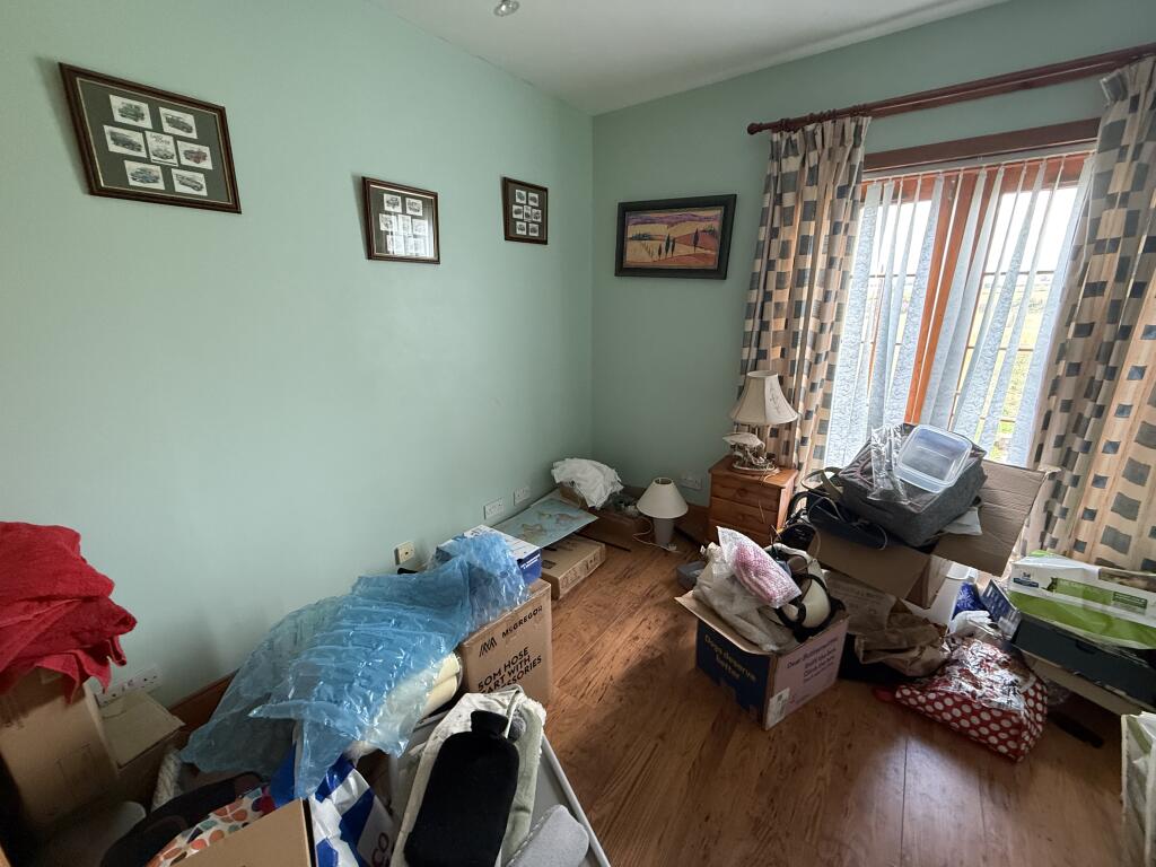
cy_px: 434
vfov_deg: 85.7
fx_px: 468
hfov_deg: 102.1
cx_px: 578
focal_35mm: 14
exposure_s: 1/60
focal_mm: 2.22
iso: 500
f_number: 2.2
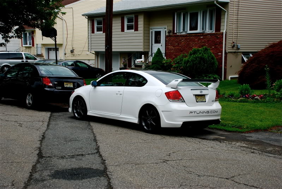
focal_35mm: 57
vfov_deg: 23.8
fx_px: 447
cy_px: 94
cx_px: 141
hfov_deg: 35.0
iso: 125
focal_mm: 38
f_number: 5.6
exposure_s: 1/125
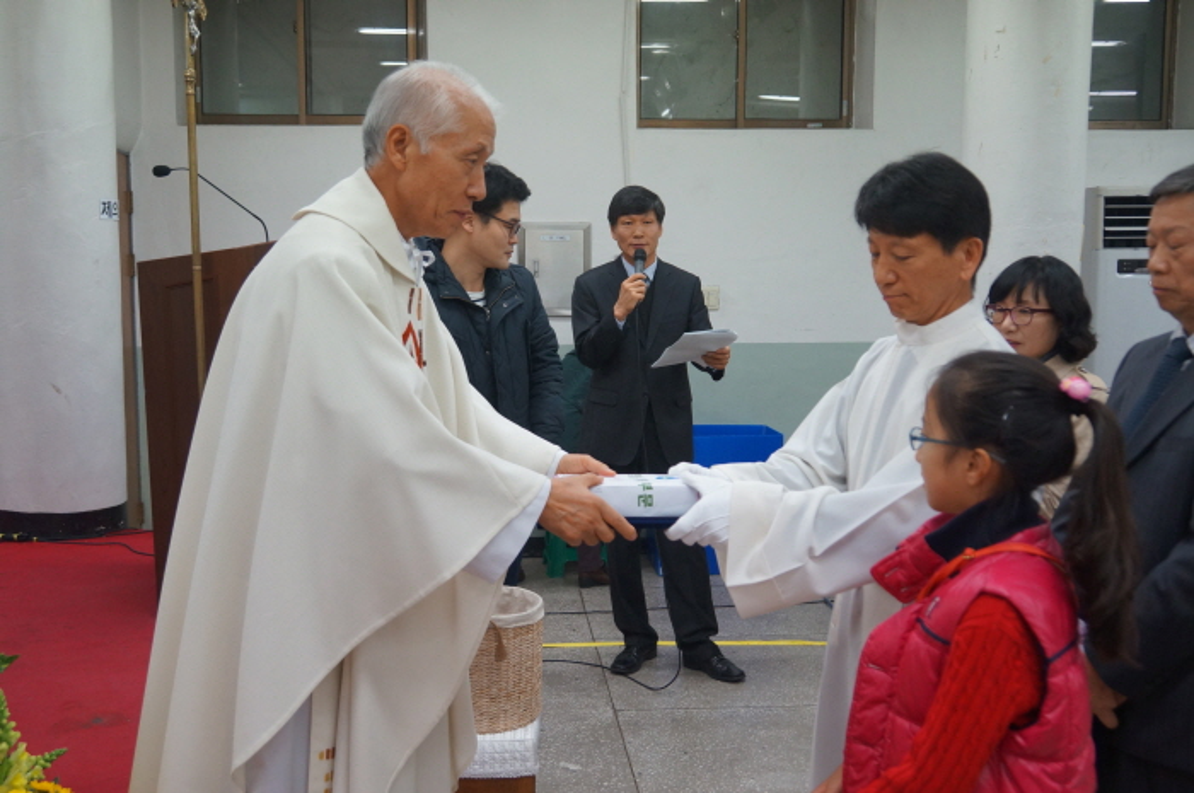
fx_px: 1292
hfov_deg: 49.6
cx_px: 597
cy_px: 396
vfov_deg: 34.1
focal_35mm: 39
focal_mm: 26
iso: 1000
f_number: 4
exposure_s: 1/160
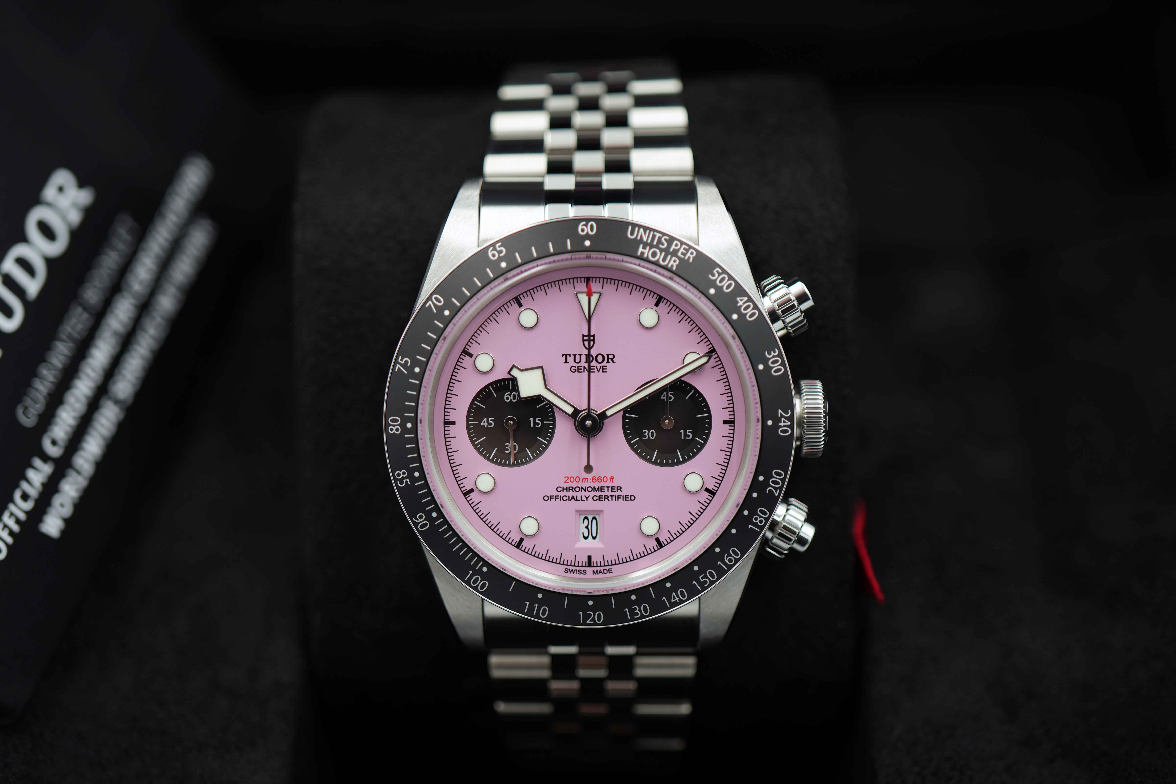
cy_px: 392
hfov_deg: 39.6
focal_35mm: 50
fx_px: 1633
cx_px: 588
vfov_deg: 27.0
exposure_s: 1/60
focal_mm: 50
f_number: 2.8
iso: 100
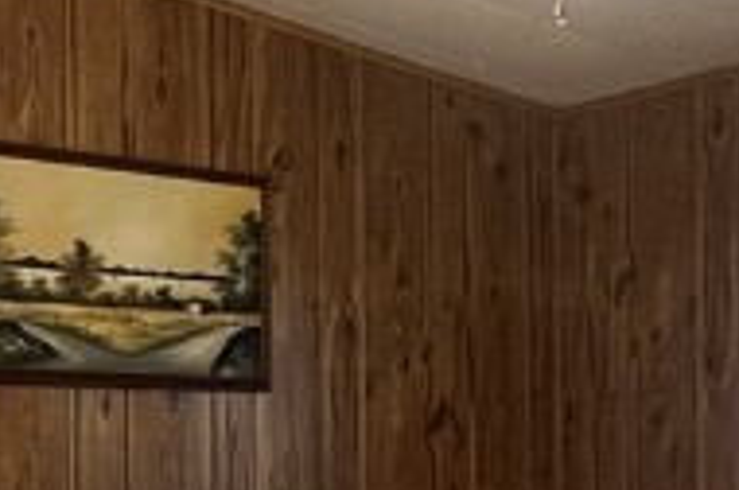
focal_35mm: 73
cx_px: 334
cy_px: 451
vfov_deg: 18.3
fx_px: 1496
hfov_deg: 27.7
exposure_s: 1/60
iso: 400
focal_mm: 1.57
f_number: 1.8
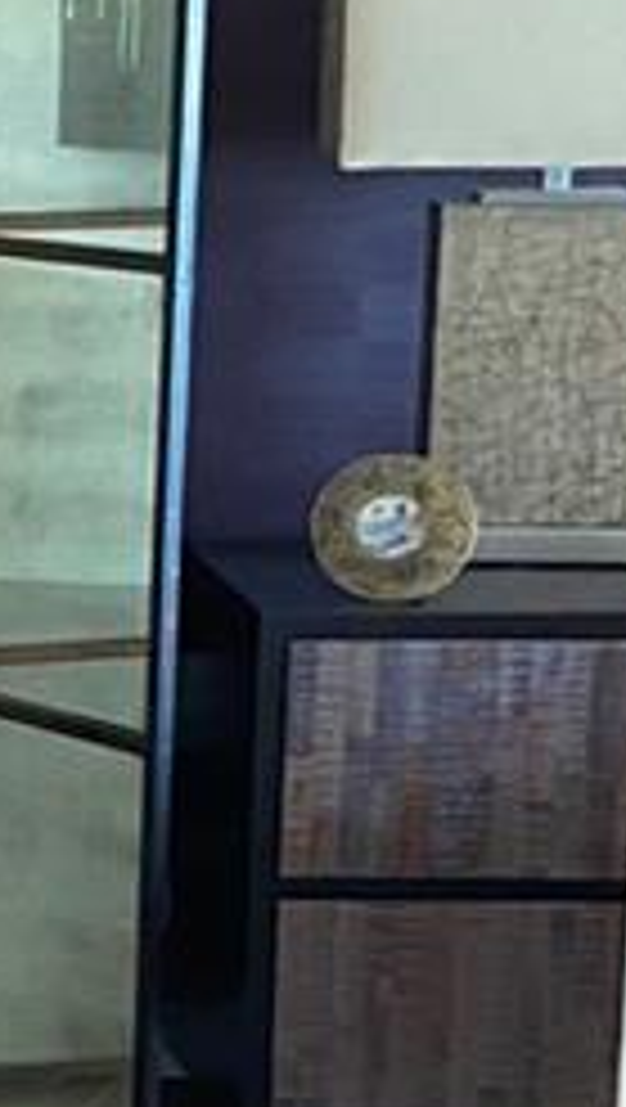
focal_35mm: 138
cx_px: -955
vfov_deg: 15.5
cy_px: 558
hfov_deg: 8.0
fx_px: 4058
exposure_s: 1/60
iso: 160
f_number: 1.8
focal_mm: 4.25
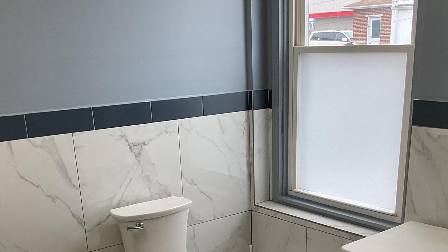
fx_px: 594
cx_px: 229
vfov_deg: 22.9
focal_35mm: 50
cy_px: 256
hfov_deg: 41.3
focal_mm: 3
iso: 50
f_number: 1.8
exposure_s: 1/120
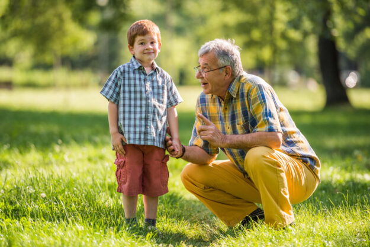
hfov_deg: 10.3
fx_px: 2056
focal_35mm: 200
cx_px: 185
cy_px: 124
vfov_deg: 6.9
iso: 200
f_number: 2.8
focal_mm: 200
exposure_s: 1/800
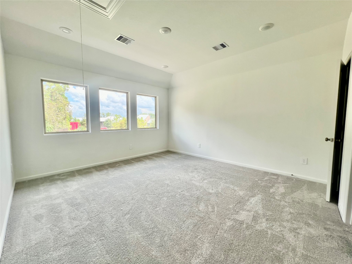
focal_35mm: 13
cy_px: 132
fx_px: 132
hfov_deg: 106.2
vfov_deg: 89.9
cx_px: 176
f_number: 1.8
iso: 32
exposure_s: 1/154
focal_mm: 1.57
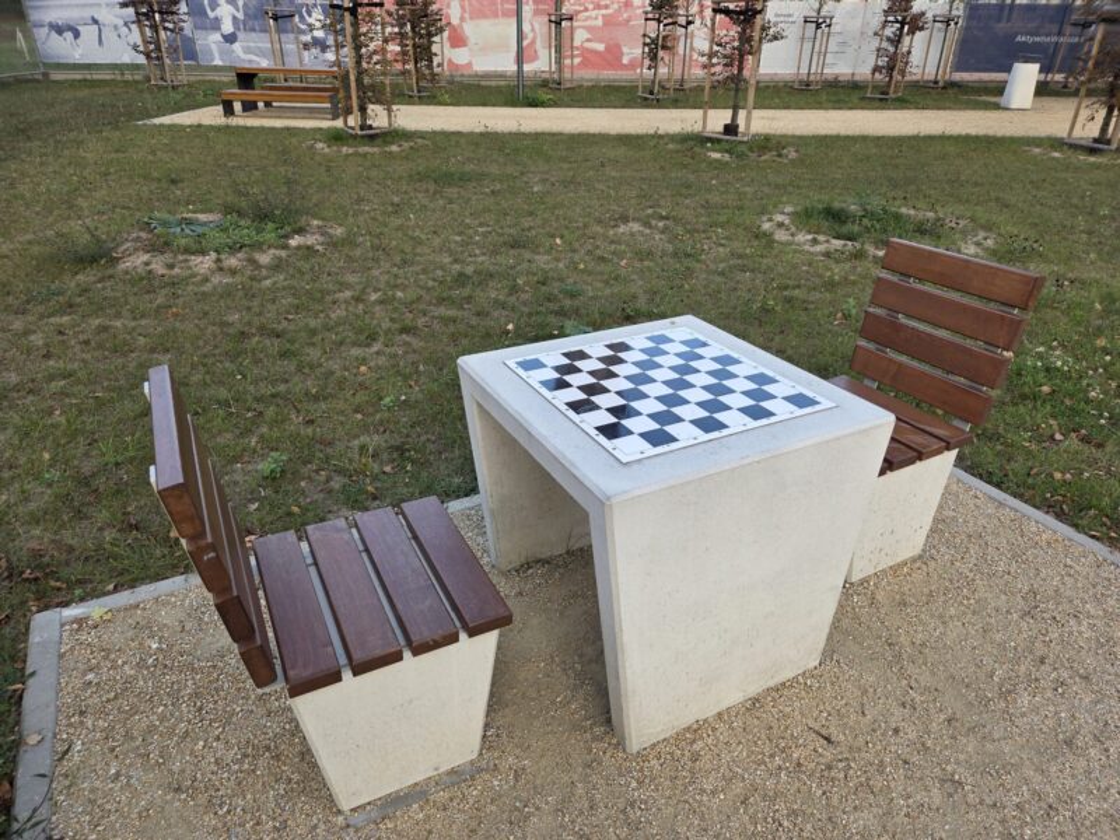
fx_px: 744
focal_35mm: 23
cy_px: 420
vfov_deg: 58.9
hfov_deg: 73.9
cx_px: 560
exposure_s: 1/180
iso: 32
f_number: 1.8
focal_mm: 5.4
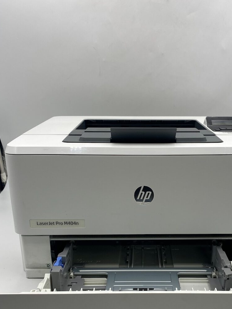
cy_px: 227
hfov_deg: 34.2
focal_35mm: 42
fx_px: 375
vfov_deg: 43.5
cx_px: 145
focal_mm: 4.25
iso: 32
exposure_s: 1/169
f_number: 1.8
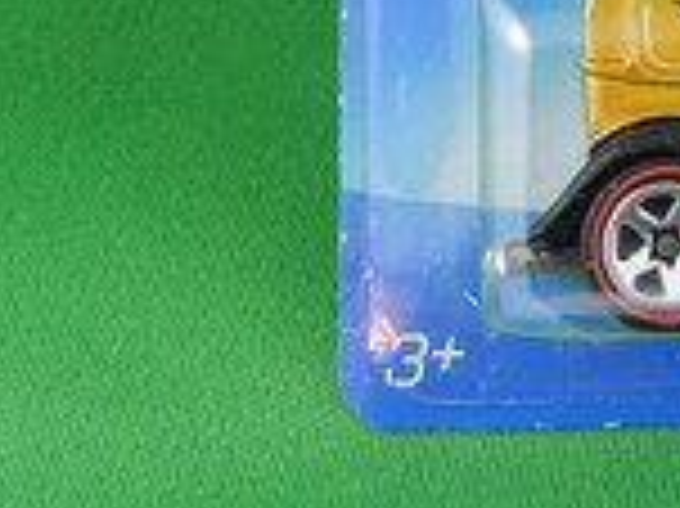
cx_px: 1043
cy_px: -530
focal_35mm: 154
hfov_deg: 12.2
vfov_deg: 9.0
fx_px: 3023
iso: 125
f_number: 3.5
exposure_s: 1/30
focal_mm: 5.4
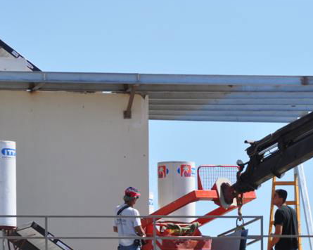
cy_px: 201
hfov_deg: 3.0
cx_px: 197
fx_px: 5994
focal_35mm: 647
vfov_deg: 2.4
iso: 200
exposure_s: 1/800
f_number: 7.1
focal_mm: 200
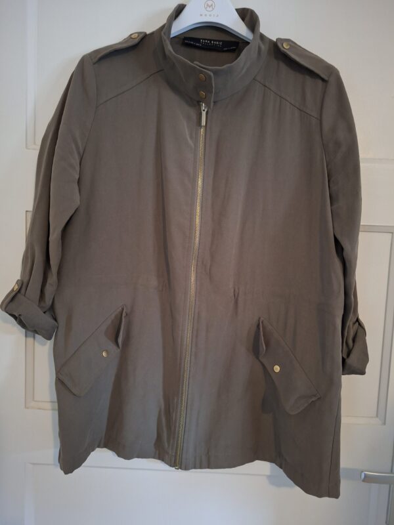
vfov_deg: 73.9
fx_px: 349
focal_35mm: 23
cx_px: 197
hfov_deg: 58.9
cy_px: 262
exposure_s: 1/25
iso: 800
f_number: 1.8
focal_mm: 5.54
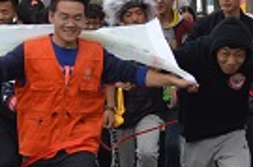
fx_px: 2199
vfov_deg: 4.3
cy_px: -37
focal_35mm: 314
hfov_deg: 6.6
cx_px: 118
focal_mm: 44
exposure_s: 1/640
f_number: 5.3
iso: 400
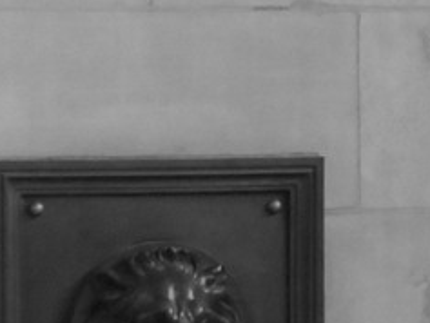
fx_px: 2933
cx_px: 140
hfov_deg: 8.4
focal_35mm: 236
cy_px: 145
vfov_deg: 6.3
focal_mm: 12.8
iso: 640
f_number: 4.6
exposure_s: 1/20
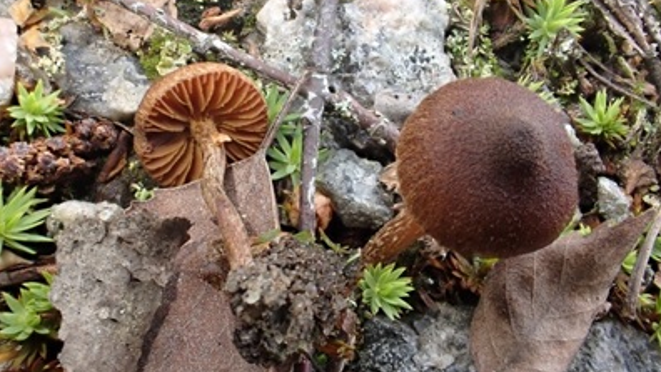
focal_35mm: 33
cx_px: 332
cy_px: 178
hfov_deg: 59.5
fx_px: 579
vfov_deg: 35.7
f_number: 3.2
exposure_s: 1/125
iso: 160
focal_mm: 5.4
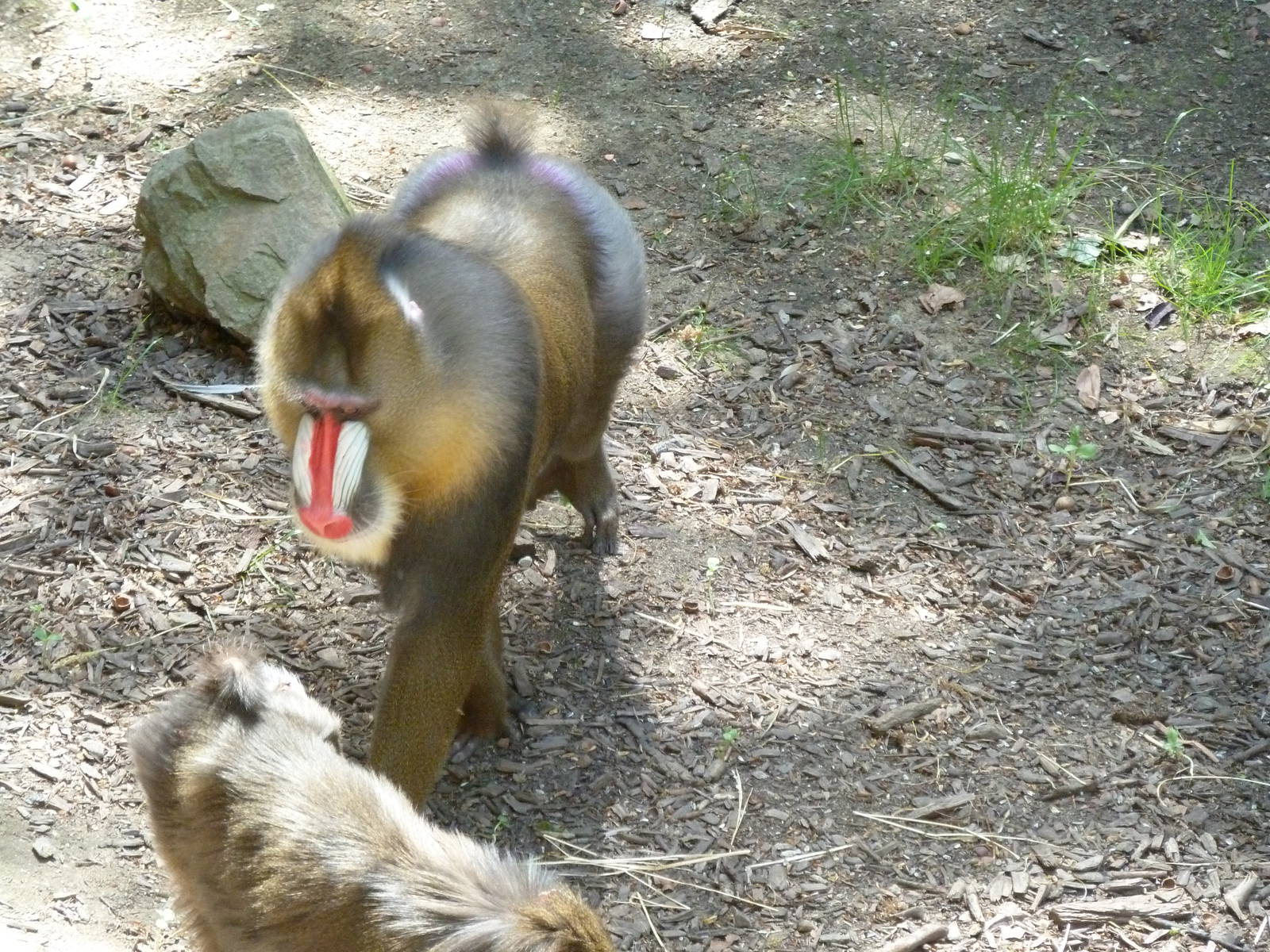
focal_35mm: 169
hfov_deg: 11.7
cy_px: 476
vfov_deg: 8.8
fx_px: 6200
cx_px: 635
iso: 500
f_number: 4.5
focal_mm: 27.8
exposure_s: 1/125
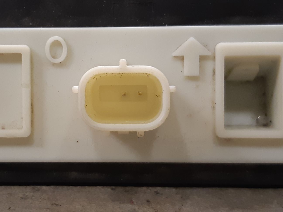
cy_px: 104
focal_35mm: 41
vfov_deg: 35.1
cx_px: 91
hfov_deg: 45.0
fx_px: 335
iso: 125
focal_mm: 3.93
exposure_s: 1/50
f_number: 1.7
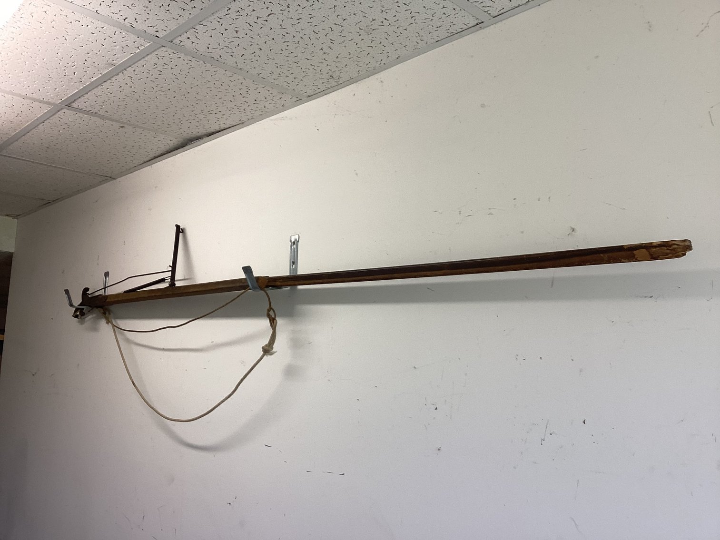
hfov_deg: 58.3
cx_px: 360
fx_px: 645
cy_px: 270
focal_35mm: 31
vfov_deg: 45.4
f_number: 2.4
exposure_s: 1/60
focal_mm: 3.3
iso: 64
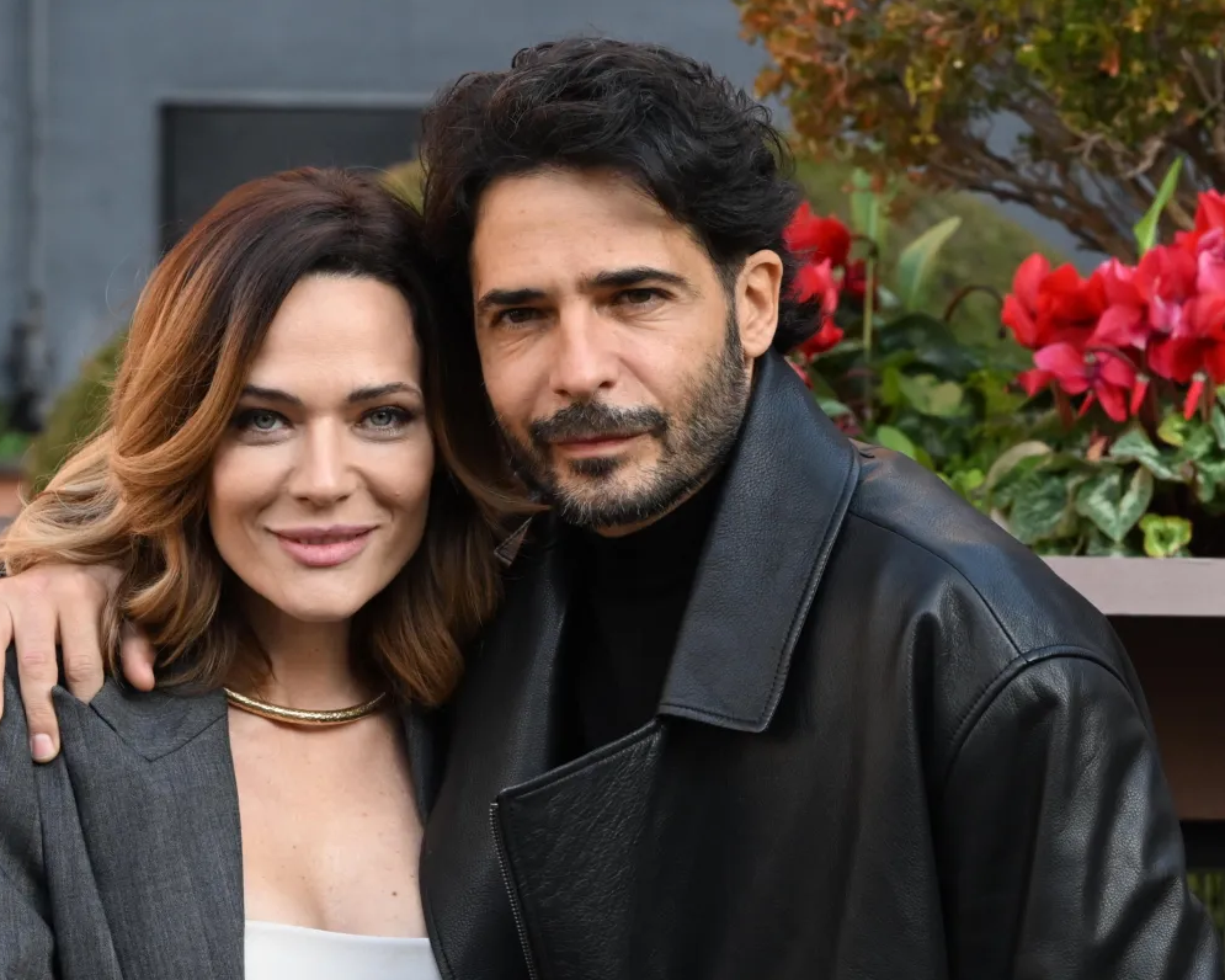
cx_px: 518
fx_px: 5910
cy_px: 490
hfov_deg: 11.8
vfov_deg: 9.5
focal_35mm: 163
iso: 1000
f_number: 8
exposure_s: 1/320
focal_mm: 96
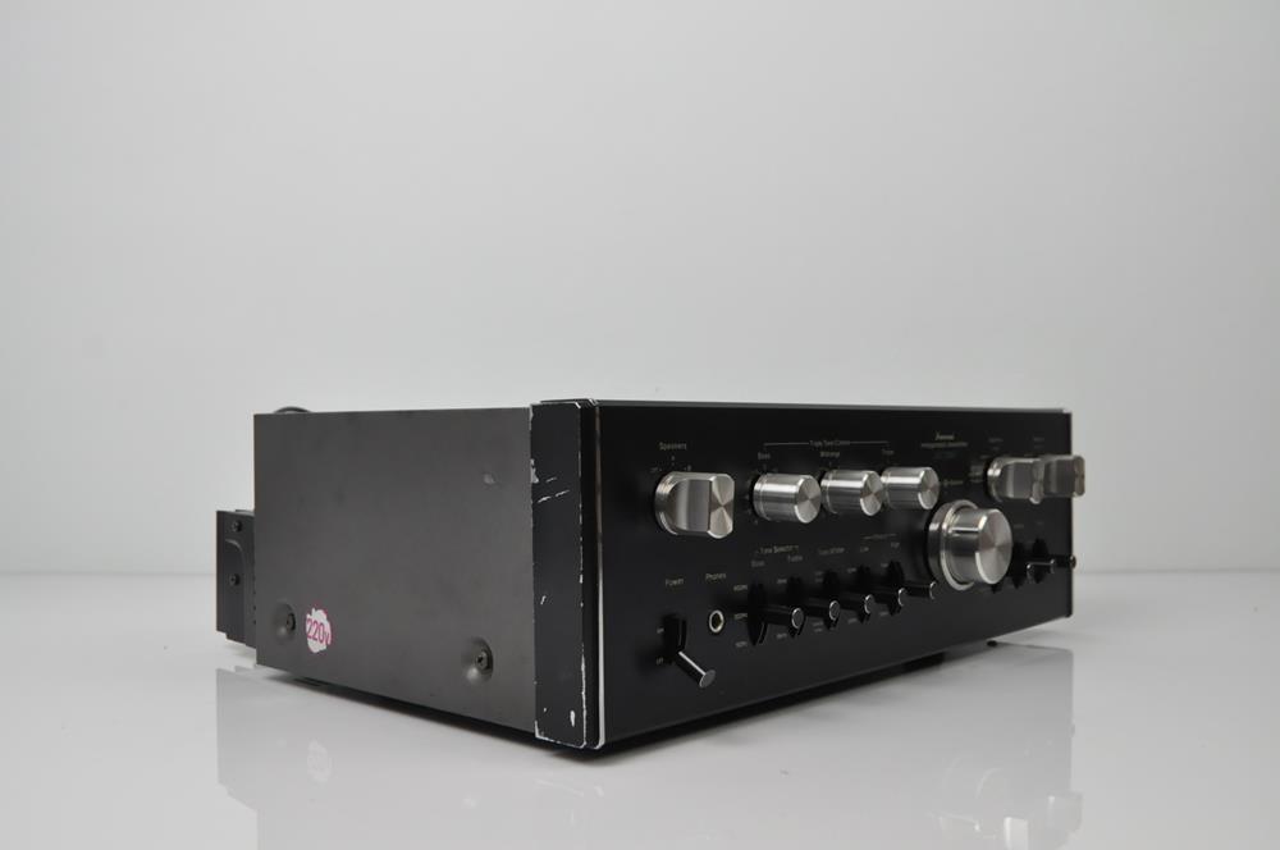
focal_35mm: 36
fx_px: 1278
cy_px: 425
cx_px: 640
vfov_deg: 36.8
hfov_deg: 53.2
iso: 1600
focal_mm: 24
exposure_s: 1/200
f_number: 7.1
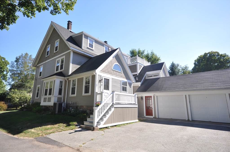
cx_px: 115
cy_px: 76
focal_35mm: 21
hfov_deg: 81.3
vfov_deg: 59.4
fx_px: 134
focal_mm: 14
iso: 200
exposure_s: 1/125
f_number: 9
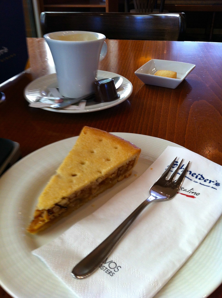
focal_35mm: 35
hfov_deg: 40.6
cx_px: 111
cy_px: 149
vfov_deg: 52.7
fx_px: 300
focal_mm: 3.85
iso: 100
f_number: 2.8
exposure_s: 1/30
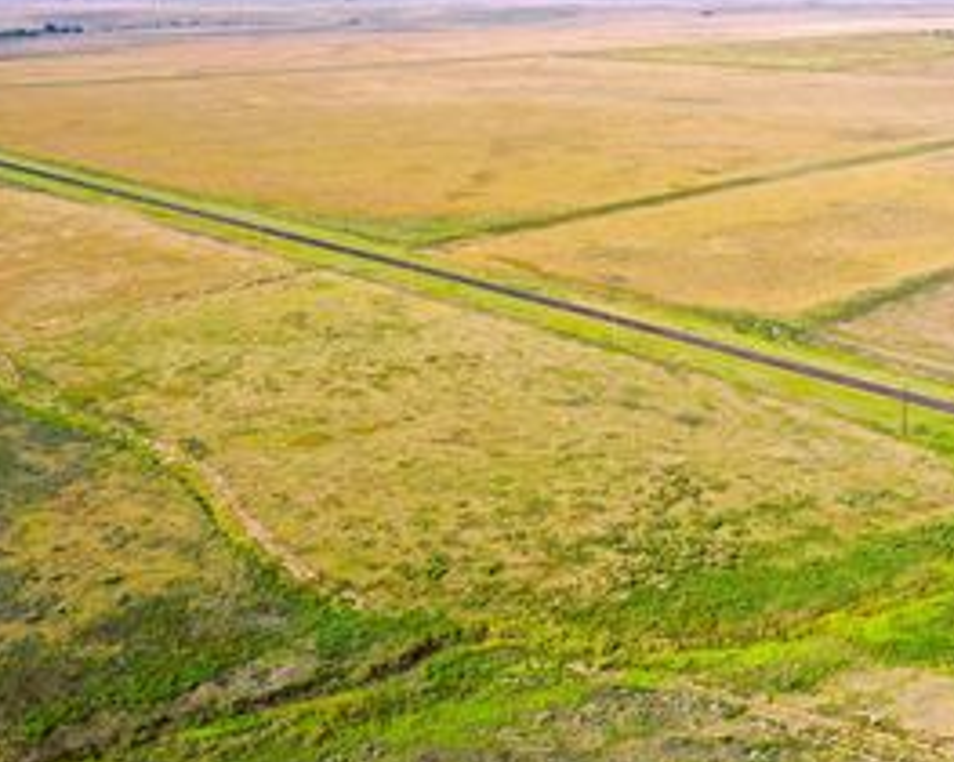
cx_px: 689
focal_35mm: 43
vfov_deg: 34.8
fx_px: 1213
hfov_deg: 41.9
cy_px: 434
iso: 100
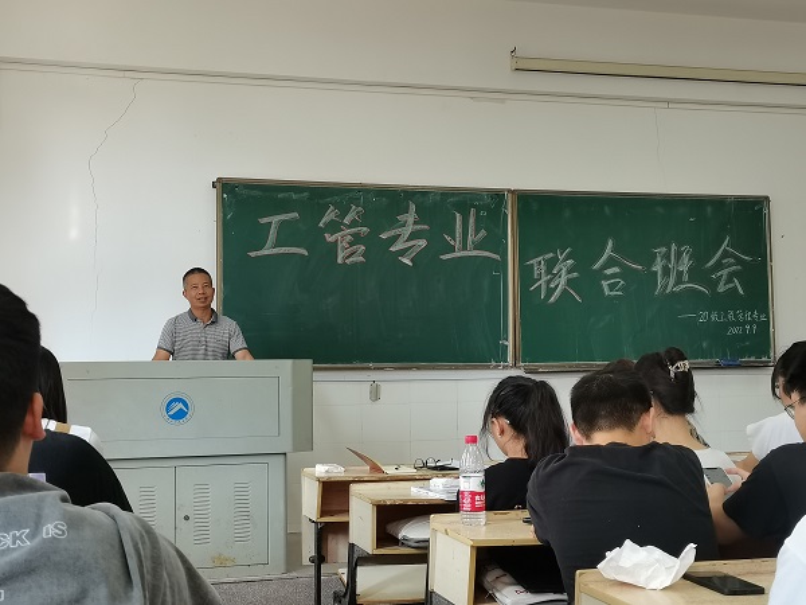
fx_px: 1071
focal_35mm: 46
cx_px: 403
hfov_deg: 41.2
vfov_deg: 31.5
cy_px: 302
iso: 160
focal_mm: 5.58
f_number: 1.8
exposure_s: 1/50
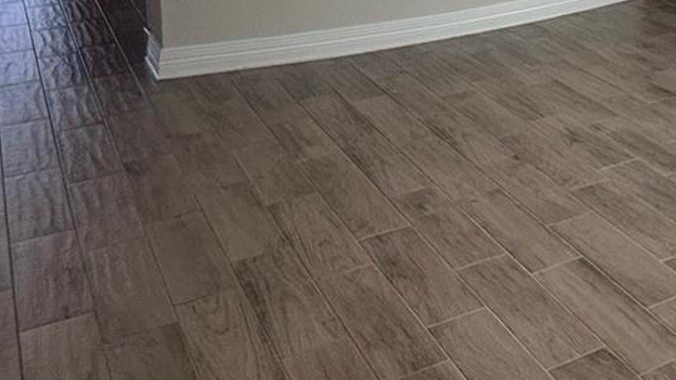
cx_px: 865
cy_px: -186
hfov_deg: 29.5
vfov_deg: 18.4
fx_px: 1039
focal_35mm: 58
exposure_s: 1/120
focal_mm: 2.22
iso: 50
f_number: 2.2
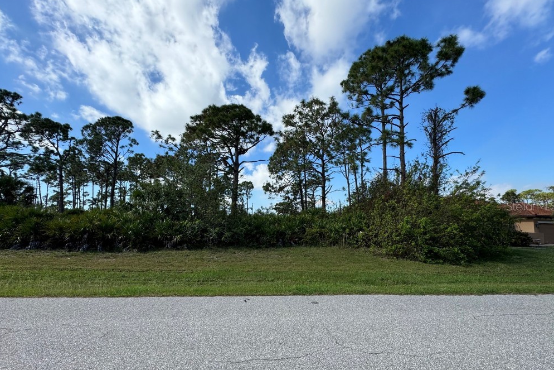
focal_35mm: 15
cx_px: 274
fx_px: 231
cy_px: 206
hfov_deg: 100.4
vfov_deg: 77.1
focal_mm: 2.22
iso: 50
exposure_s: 1/1063
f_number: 2.2
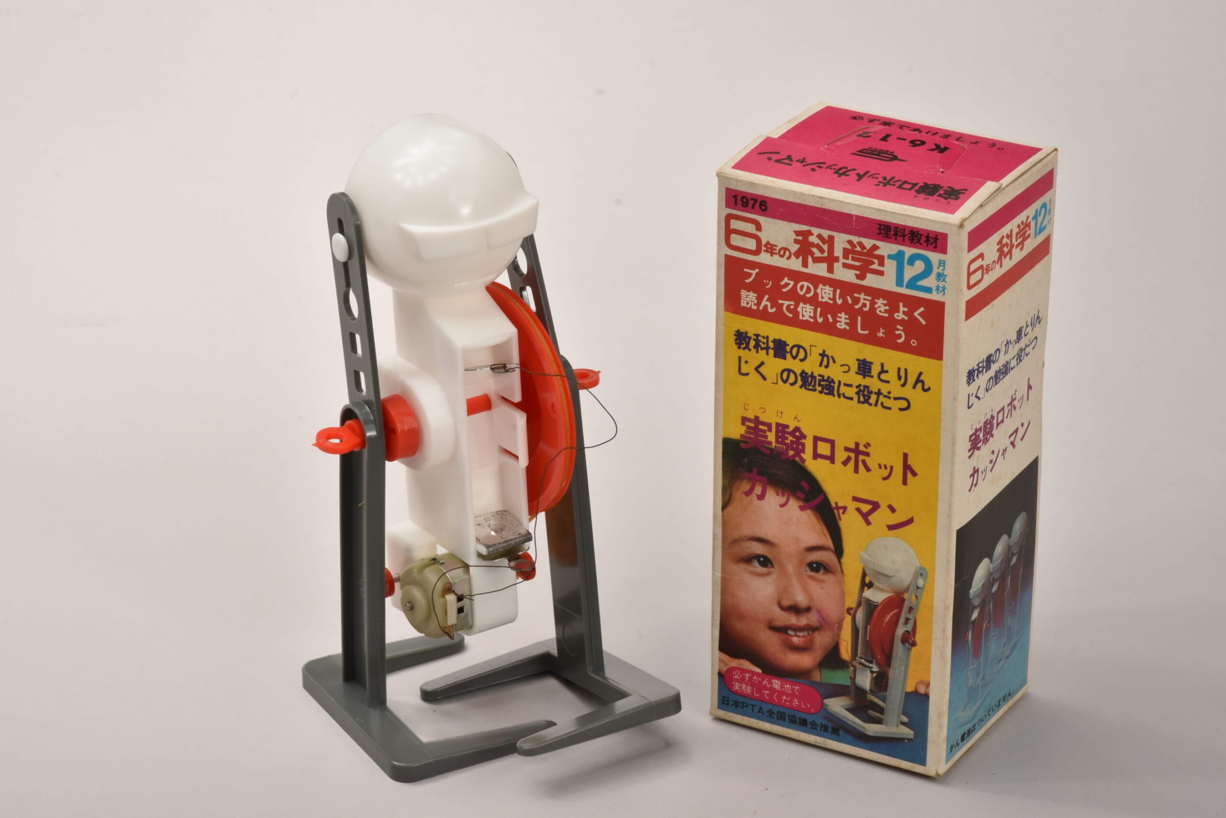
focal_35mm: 120
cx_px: 613
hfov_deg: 17.1
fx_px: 4087
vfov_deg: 11.4
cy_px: 409
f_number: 20
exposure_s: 1/50
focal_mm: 80
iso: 200
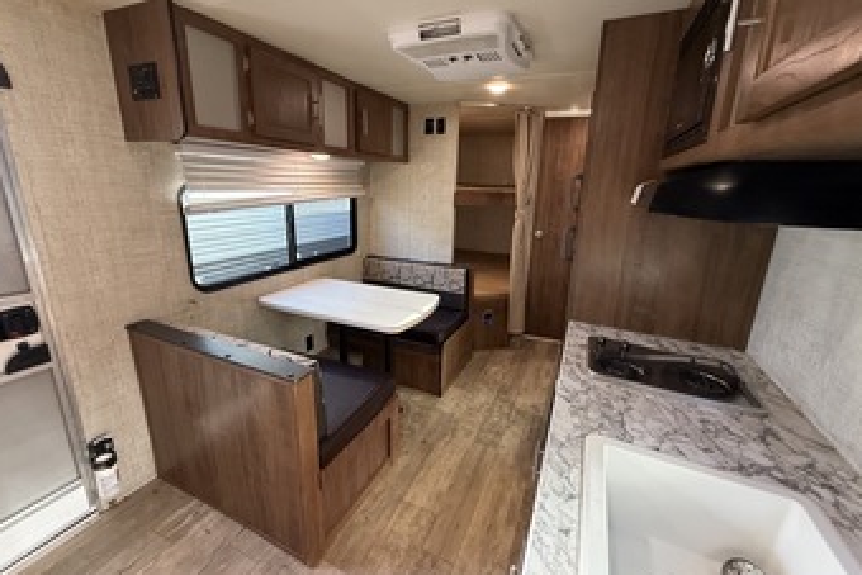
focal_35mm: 15
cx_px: 431
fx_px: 359
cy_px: 272
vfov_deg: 77.3
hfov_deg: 100.4
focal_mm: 2.22
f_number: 2.2
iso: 320
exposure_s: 1/86
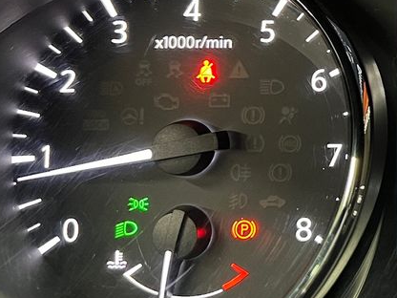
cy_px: 21
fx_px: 860
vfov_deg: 19.2
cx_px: 503
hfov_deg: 23.3
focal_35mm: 75
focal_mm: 5.7
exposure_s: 1/42
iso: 400
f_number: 1.5
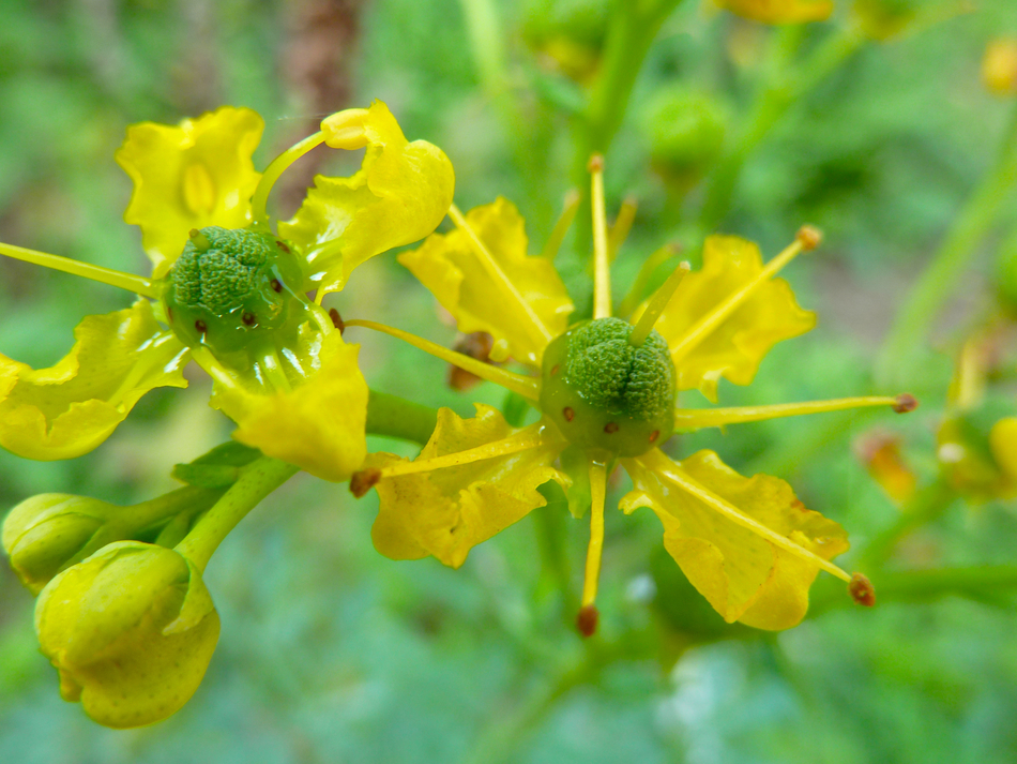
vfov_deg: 46.8
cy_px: 355
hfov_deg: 59.9
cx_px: 467
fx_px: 882
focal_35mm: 30
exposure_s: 1/40
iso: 80
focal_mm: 4.1
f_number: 3.3
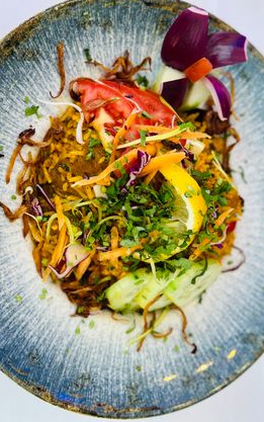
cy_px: 207
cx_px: 130
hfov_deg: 24.9
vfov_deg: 38.9
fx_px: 598
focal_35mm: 52
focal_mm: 6.86
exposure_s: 1/50
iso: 160
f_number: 1.78
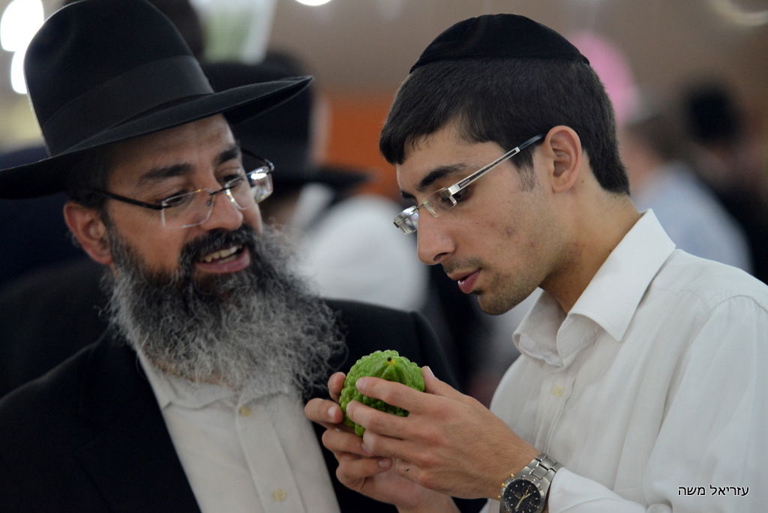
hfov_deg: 9.8
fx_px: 4482
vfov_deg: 6.6
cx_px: 384
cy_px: 256
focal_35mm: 210
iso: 3200
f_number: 4
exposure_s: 1/125
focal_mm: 210
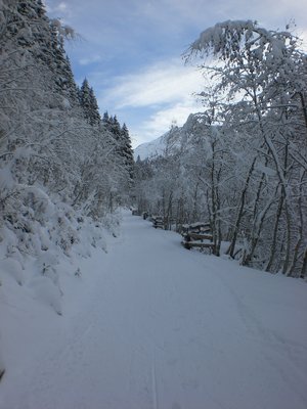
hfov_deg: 37.7
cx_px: 154
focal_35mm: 38
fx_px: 449
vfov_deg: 49.0
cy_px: 204
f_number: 4.4
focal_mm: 6.3
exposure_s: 1/400
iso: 50
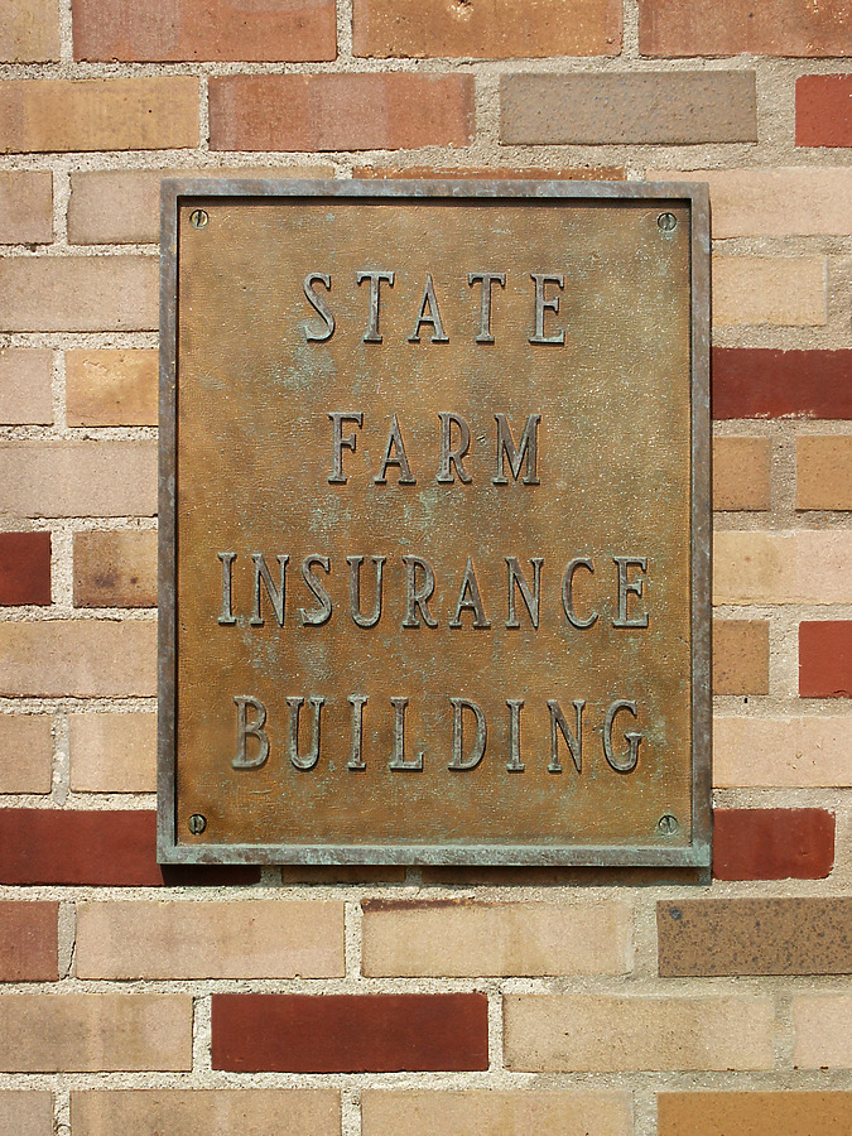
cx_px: 426
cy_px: 568
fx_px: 1772
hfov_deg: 27.0
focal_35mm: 54
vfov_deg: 35.5
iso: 64
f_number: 8
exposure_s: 1/250
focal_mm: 11.32
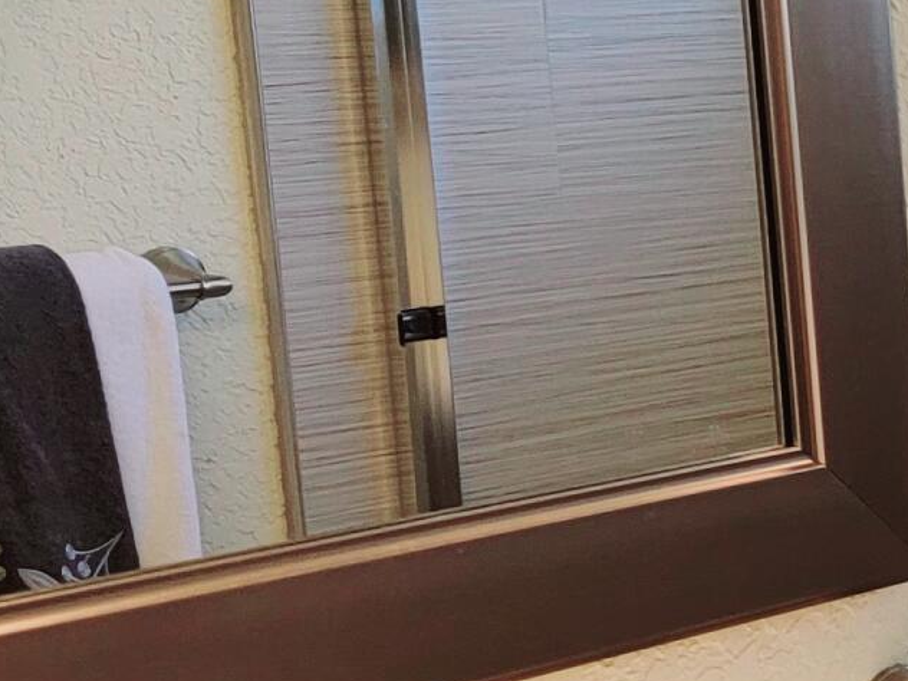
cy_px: 524
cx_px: 1713
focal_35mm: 114
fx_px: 2990
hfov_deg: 14.7
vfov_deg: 12.9
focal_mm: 6.7
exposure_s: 1/120
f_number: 1.8
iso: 40
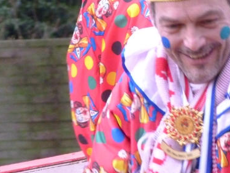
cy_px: 65
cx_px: 200
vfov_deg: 2.4
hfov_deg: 3.2
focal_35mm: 621
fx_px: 4130
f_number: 4
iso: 800
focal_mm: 46.6
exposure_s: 1/60
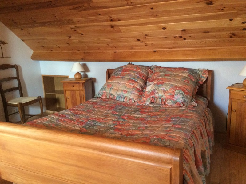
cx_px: 123
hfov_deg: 56.9
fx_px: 227
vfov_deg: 44.1
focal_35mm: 32
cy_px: 92
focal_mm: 3.3
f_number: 2.4
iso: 320
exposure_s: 1/20
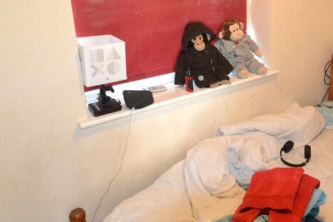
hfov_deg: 53.7
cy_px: 56
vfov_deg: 38.9
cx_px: 262
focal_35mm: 33
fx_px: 305
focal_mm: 10
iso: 1400
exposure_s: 1/60
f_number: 3.5
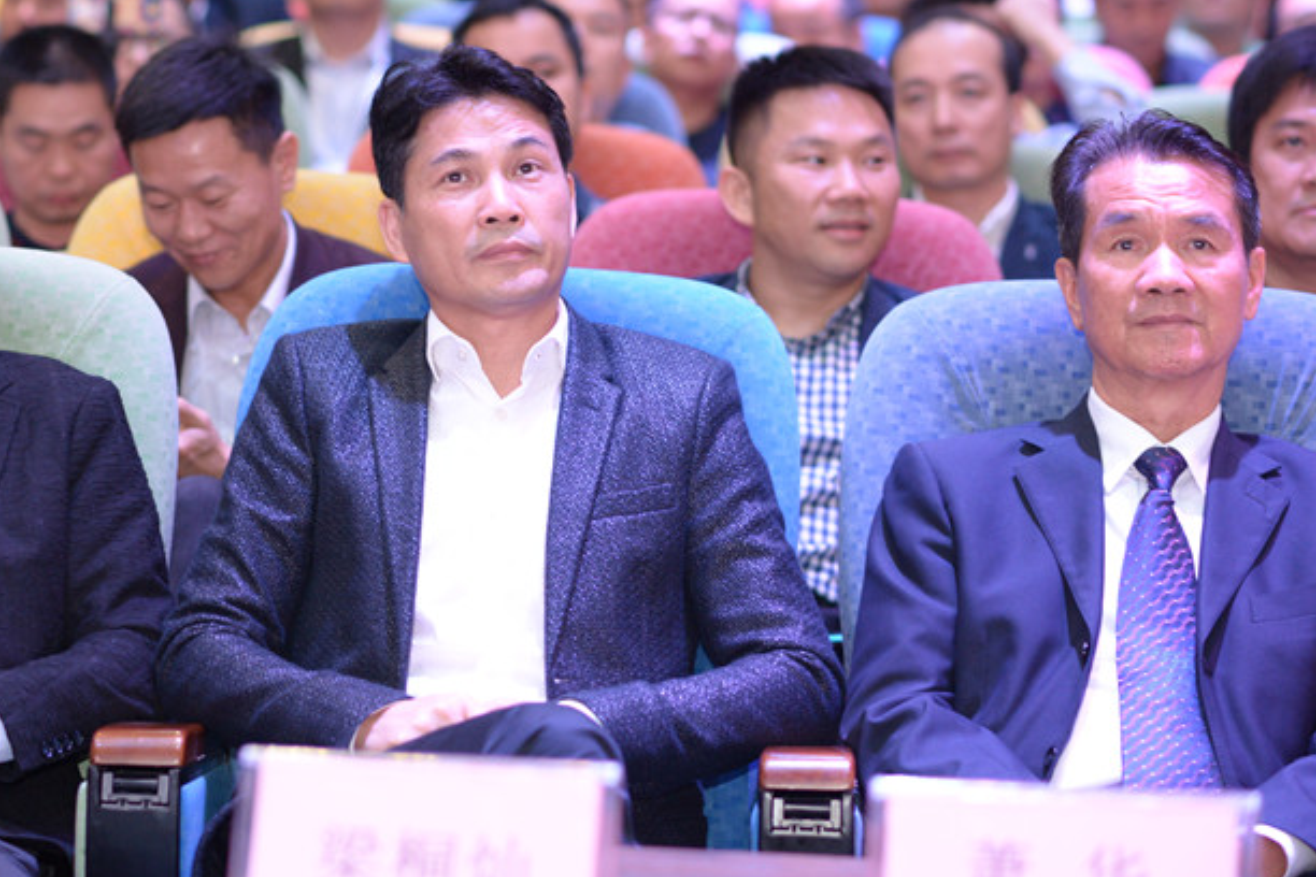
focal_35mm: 125
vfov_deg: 11.0
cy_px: 327
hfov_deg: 16.3
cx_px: 426
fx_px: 4569
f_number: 2.5
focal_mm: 85
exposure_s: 1/100
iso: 1600
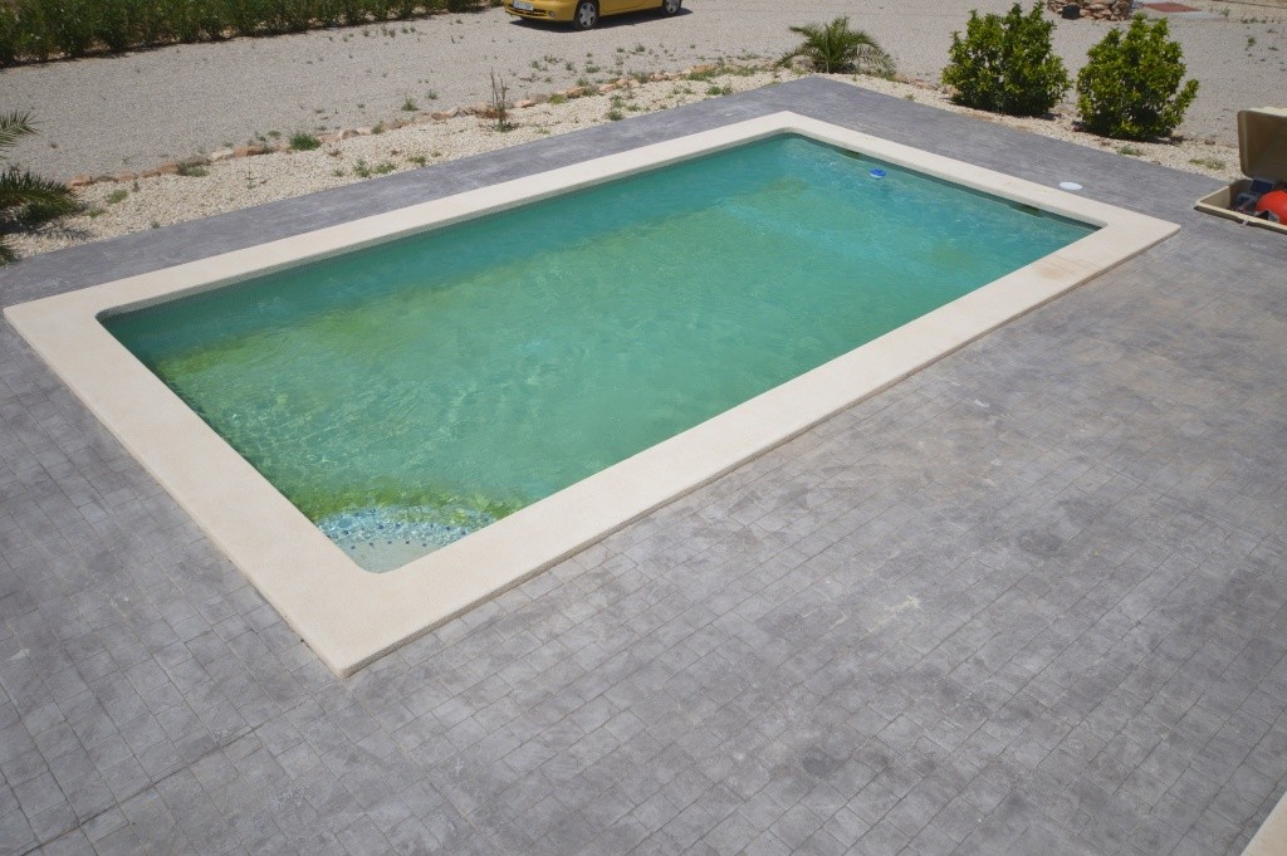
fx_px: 1072
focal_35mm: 30
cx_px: 644
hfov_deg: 62.0
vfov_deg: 43.5
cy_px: 428
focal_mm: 20
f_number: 5.6
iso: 100
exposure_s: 1/800
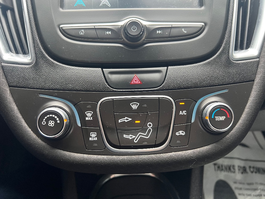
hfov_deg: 67.3
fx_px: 199
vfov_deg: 53.1
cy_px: 100
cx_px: 132
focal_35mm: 26
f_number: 1.5
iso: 125
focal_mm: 5.7
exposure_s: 1/62
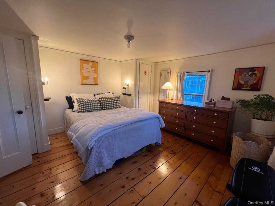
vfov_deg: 89.9
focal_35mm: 13
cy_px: 103
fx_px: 103
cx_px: 138
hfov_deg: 106.2
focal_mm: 1.57
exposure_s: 1/60
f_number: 1.8
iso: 200
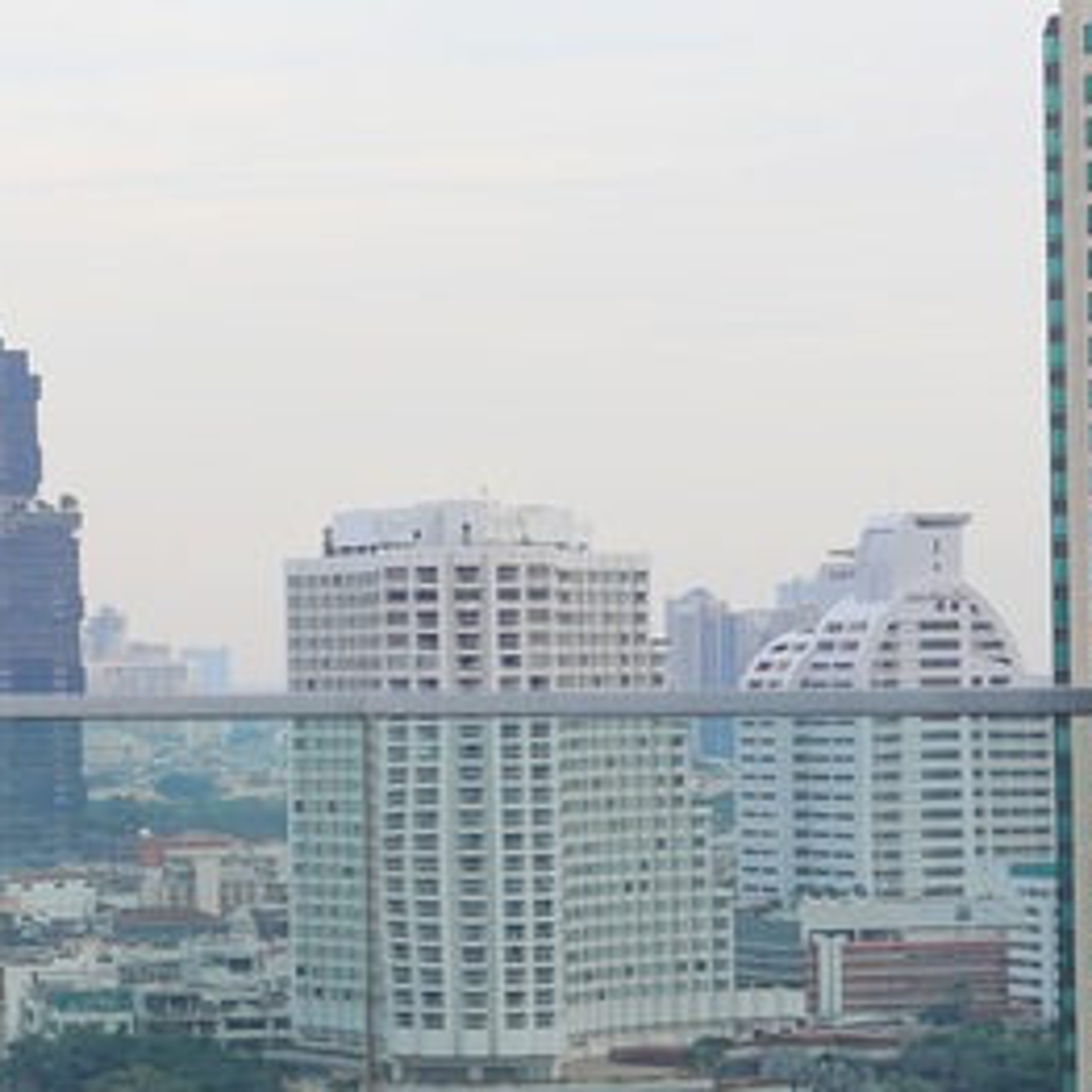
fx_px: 5422
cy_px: 590
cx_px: -396
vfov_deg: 11.5
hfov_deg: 11.2
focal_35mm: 152
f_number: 4.5
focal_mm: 46.9
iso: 100
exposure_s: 1/200
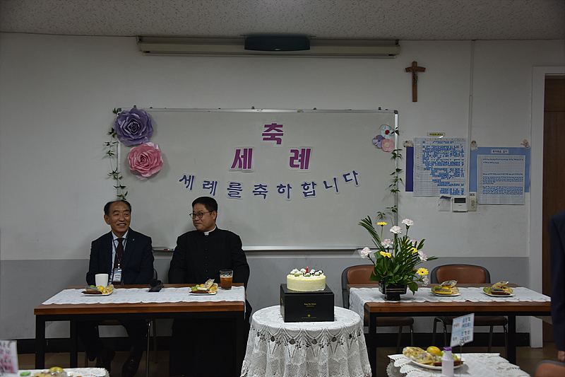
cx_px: 282
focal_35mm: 40
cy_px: 188
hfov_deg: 48.5
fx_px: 628
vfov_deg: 33.4
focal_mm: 40
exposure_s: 1/125
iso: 720
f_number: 4.5
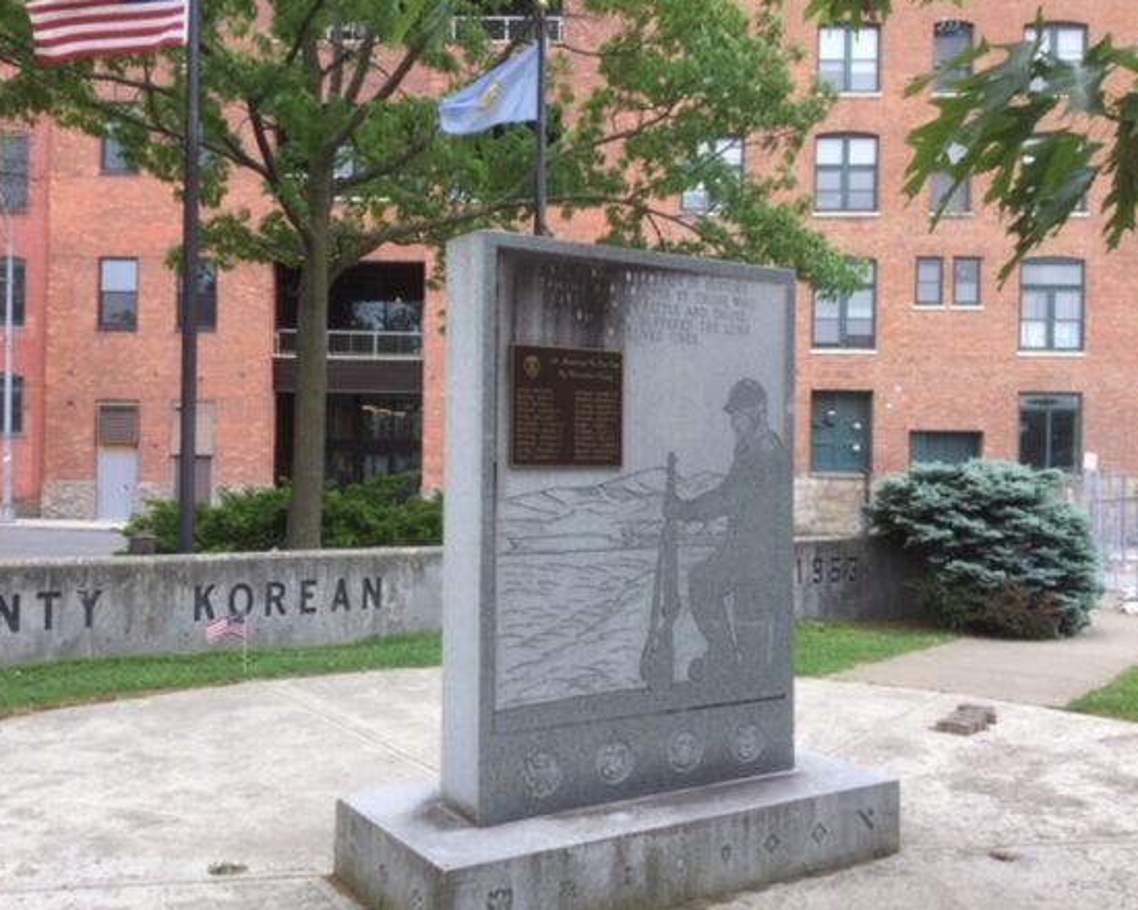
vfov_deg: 44.5
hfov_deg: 54.2
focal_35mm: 33
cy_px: 451
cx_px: 565
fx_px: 1111
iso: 25
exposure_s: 1/379
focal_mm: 3.3
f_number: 2.4
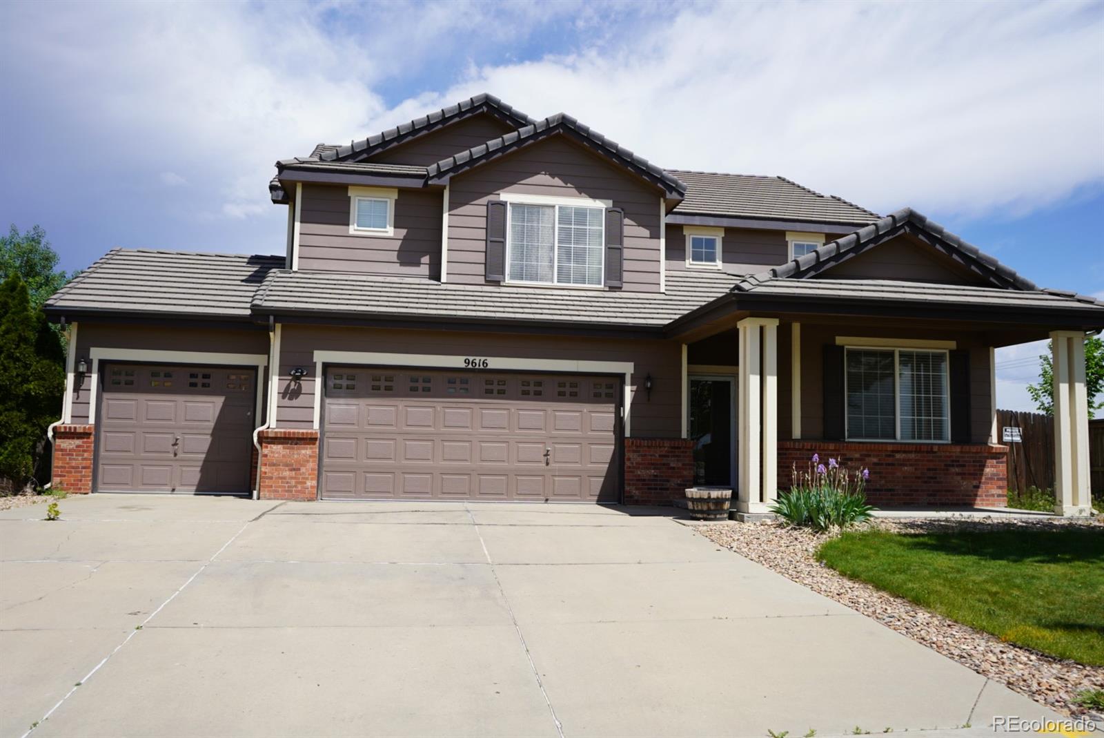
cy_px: 369
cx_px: 552
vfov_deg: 46.5
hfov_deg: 65.4
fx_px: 859
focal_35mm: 28
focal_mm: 28
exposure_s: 1/800
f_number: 5
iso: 100
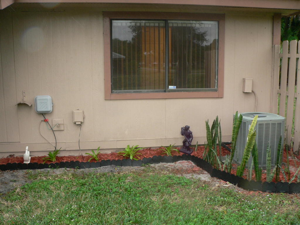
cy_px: 112
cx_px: 150
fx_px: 312
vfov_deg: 39.7
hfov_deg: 51.4
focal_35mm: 36
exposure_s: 1/125
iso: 100
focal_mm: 6
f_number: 3.3
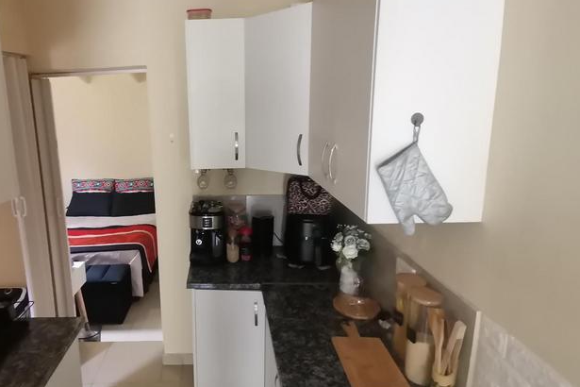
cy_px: 182
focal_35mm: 23
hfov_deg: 75.0
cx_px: 223
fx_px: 371
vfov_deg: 55.1
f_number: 2.4
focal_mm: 1.78
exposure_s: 1/20
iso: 400
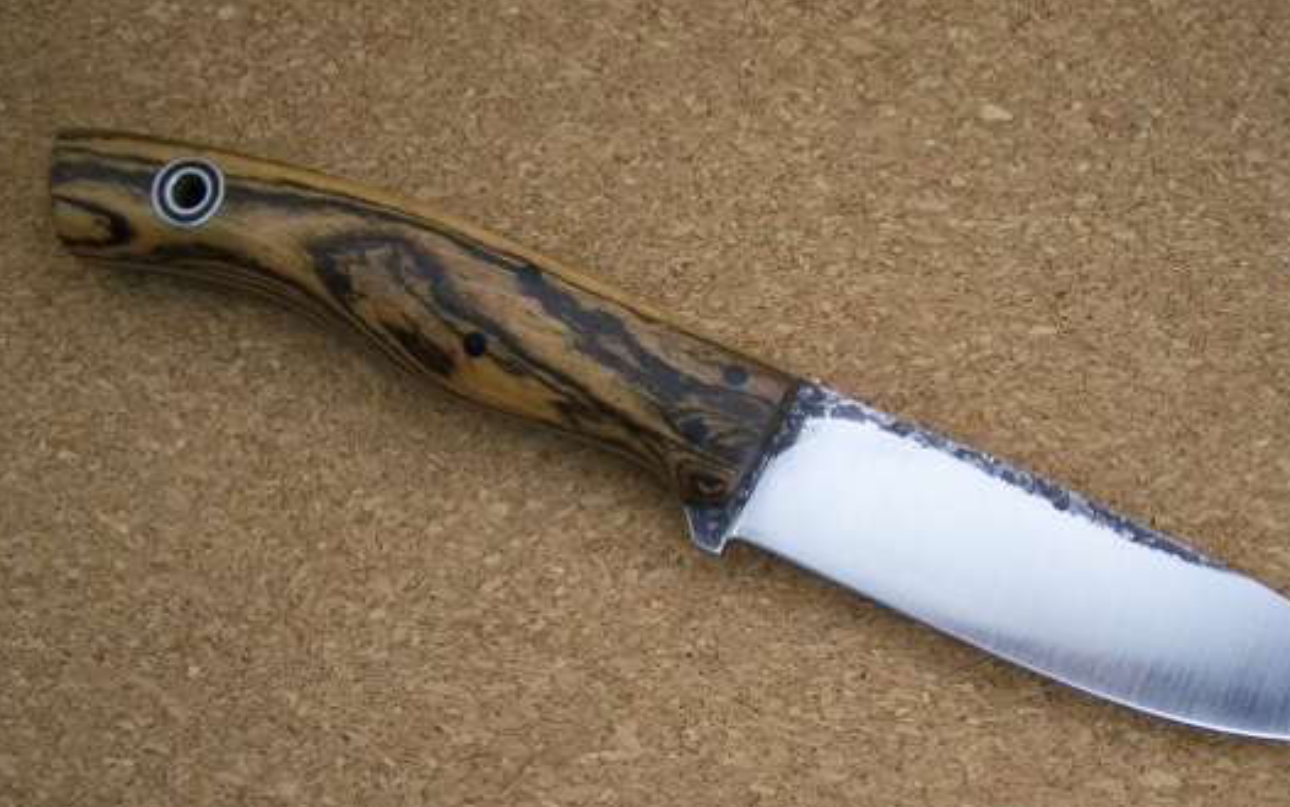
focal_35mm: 49
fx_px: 1723
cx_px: 719
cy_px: 491
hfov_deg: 41.0
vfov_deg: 26.3
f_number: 2.8
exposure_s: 1/350
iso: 80
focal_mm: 6.3
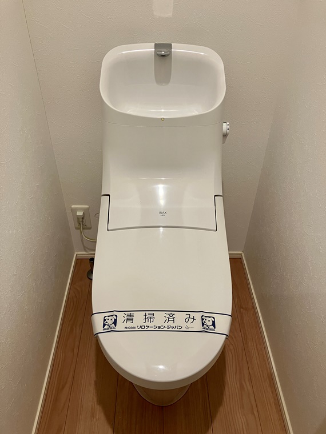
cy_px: 217
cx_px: 163
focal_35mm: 28
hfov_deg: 49.7
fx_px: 352
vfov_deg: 63.4
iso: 64
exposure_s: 1/50
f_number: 1.8
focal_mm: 3.99
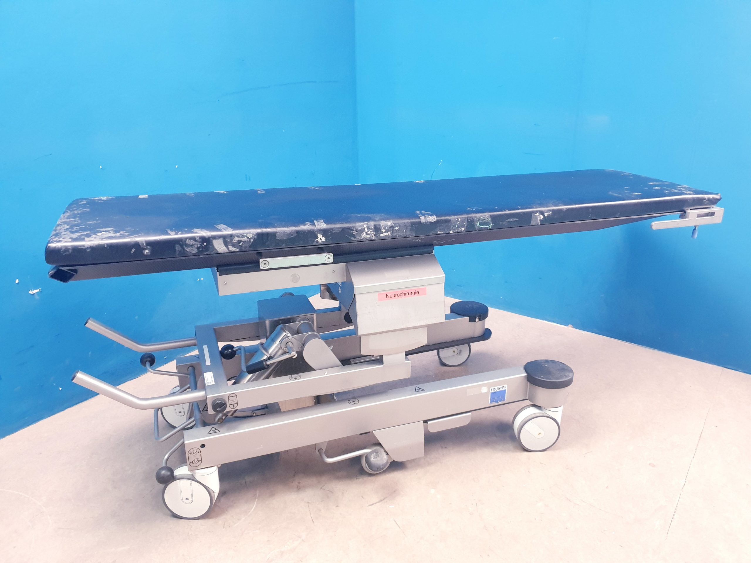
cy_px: 282
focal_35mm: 26
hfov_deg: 67.3
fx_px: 564
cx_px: 376
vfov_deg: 53.1
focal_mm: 4.3
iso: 320
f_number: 1.5
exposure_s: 1/50
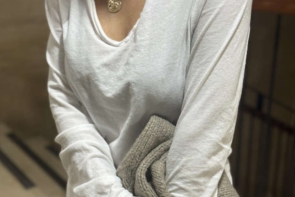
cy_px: 111
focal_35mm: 67
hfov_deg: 30.1
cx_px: 147
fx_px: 549
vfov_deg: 20.3
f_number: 1.78
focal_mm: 6.76
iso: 125
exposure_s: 1/60
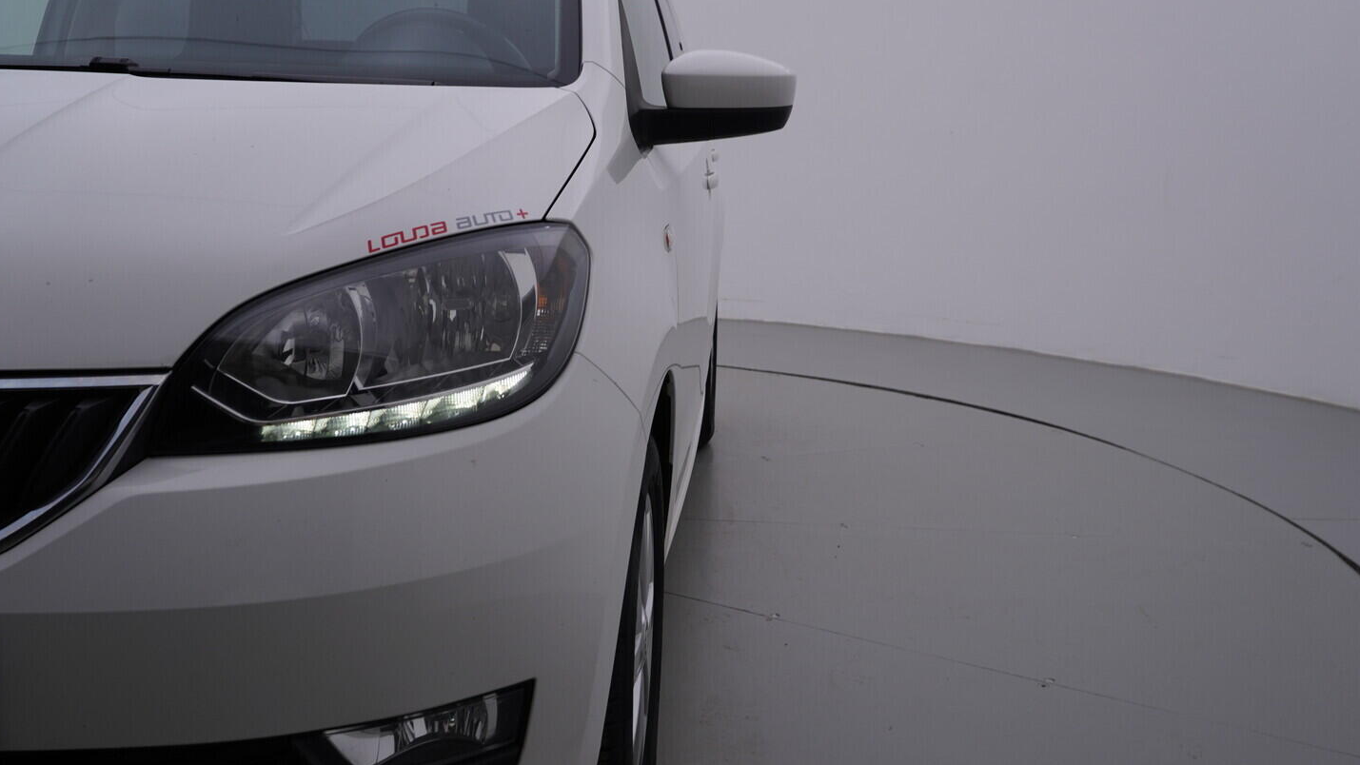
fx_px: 1370
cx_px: 677
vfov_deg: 31.1
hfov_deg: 52.8
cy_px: 440
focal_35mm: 38
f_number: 5.6
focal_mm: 24
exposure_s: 1/125
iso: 125
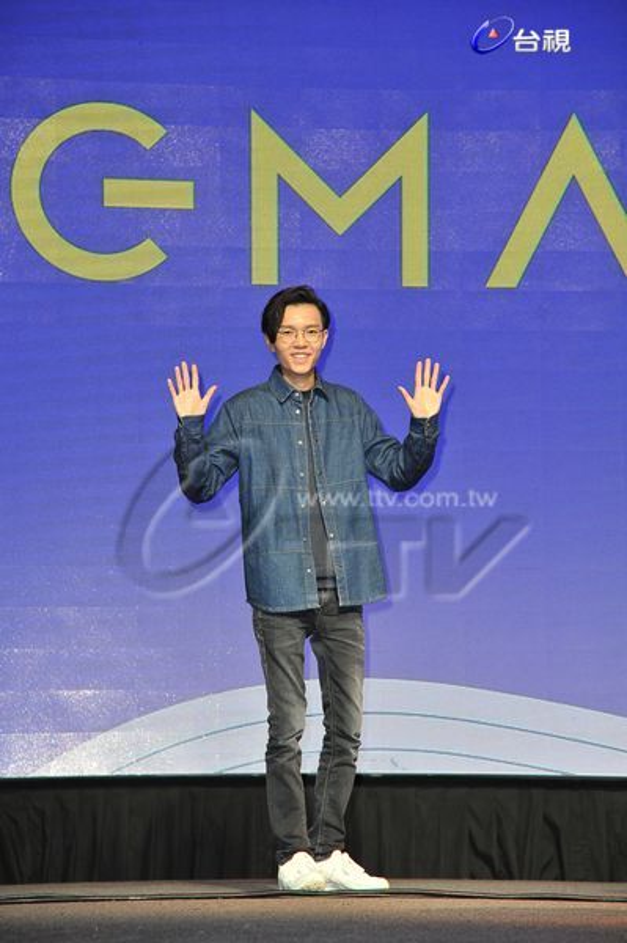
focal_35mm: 100
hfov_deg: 13.7
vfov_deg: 20.4
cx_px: 314
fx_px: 2617
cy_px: 472
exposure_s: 1/160
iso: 1600
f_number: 5.6
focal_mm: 100
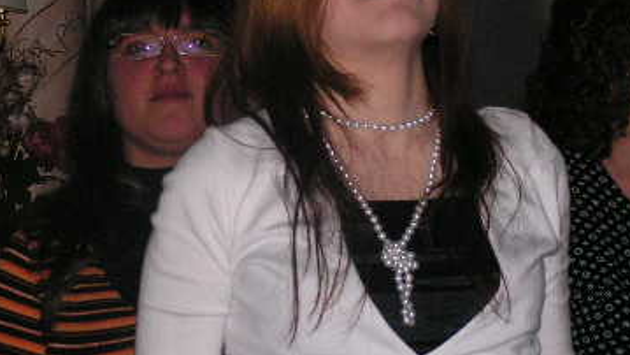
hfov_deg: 12.7
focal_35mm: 169
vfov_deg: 7.2
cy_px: 160
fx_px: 2823
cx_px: 332
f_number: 3.3
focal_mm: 14.5
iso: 200
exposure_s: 1/100
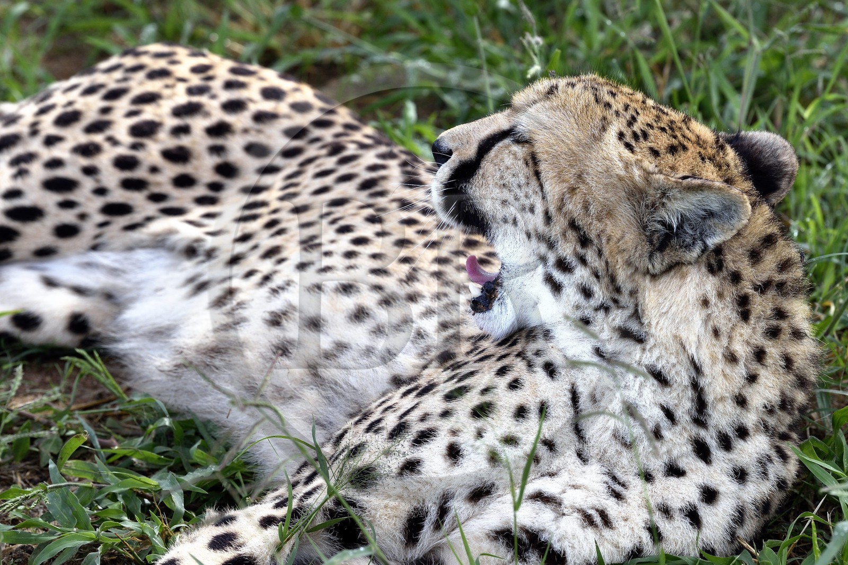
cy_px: 282
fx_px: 4710
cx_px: 424
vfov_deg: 6.9
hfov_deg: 10.3
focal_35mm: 200
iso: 400
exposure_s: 1/400
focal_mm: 200
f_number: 8
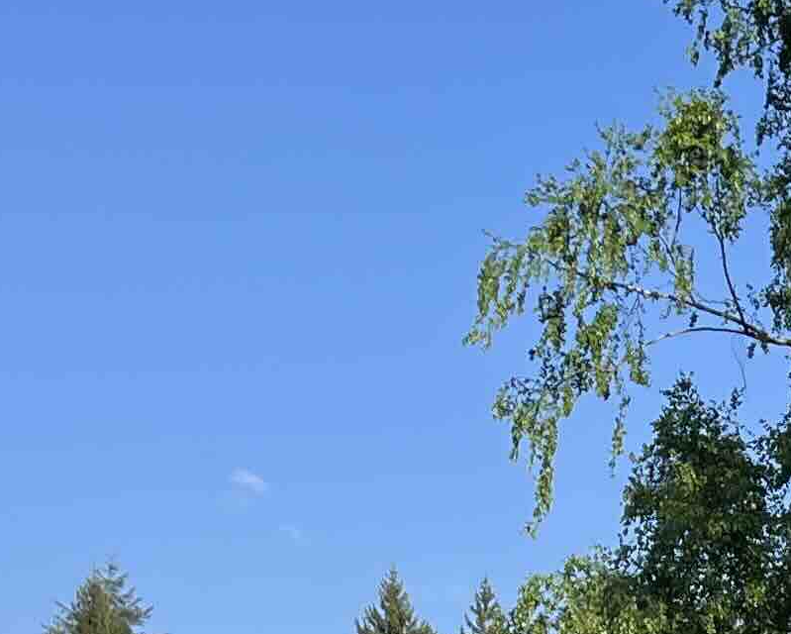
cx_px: 1293
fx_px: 2998
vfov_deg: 10.9
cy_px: 1315
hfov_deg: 13.8
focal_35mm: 128
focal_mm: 5.1
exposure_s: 1/2309
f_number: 1.6
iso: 50
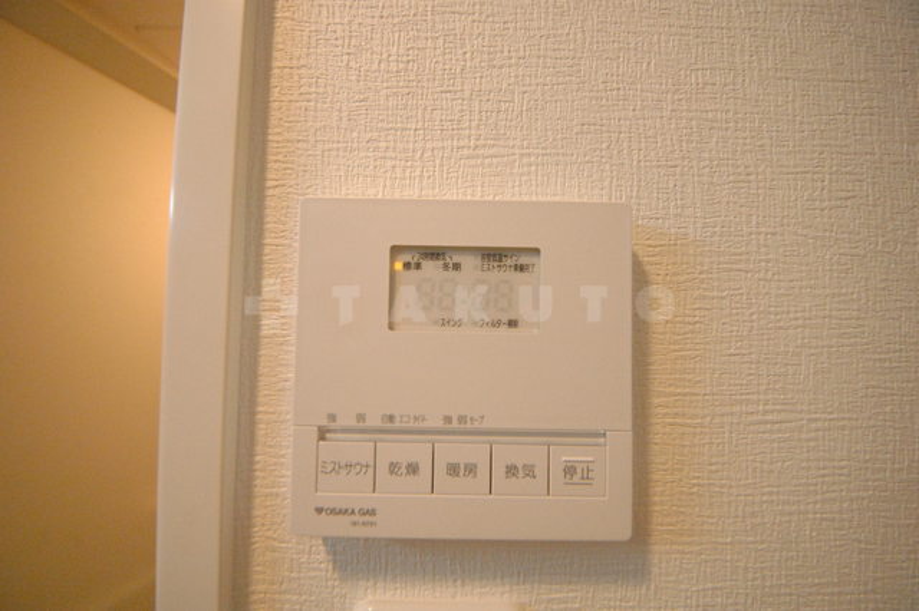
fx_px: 306
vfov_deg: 89.9
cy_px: 306
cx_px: 460
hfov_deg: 112.6
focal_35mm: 12
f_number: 4.5
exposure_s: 1/80
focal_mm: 8
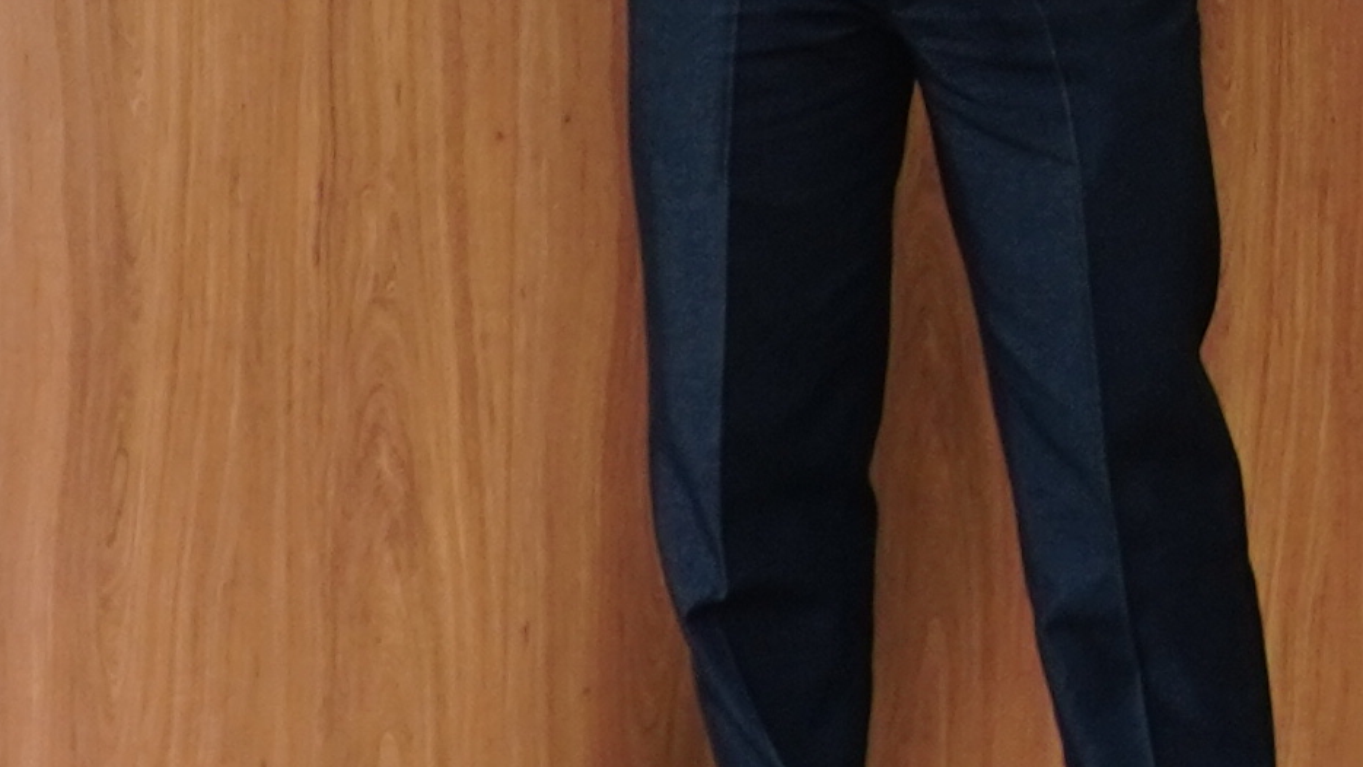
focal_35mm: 242
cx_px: 2007
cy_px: -1064
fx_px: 8746
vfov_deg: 4.9
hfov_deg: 8.7
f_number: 4
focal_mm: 24
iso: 250
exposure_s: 1/40
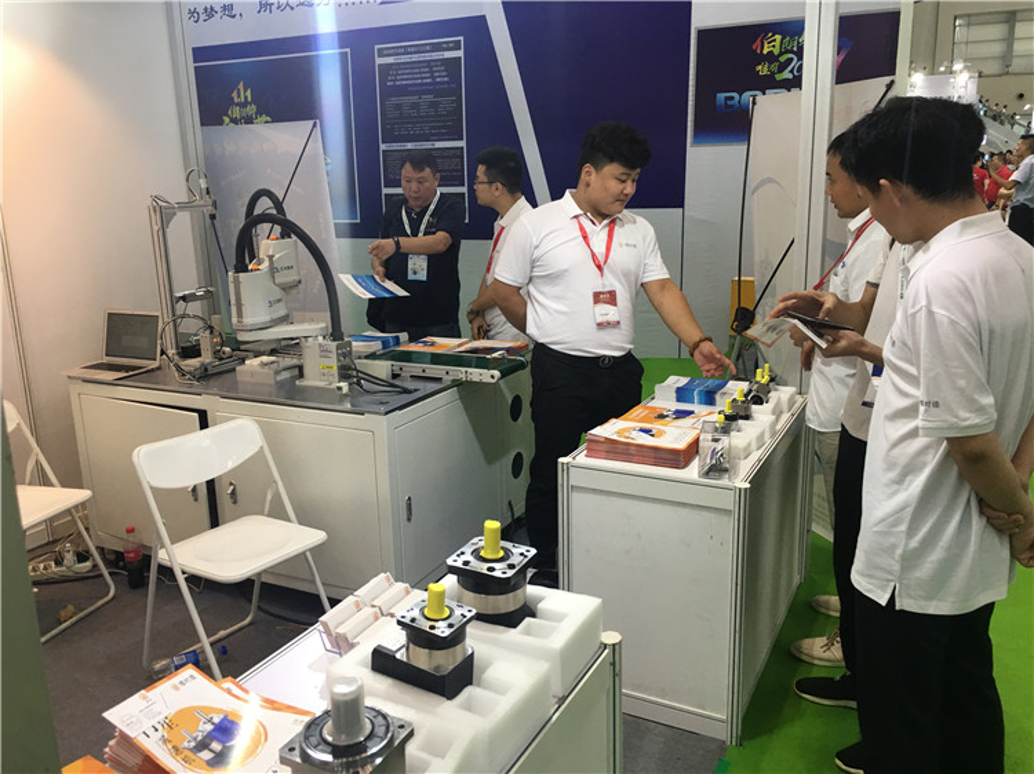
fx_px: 866
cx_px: 517
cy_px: 387
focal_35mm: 29
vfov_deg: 48.2
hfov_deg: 61.7
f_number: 2.2
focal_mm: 4.15
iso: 40
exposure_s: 1/33
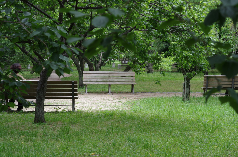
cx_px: 119
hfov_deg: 19.5
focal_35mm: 105
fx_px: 693
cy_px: 78
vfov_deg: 13.0
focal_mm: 70
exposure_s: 1/125
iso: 400
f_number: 6.3
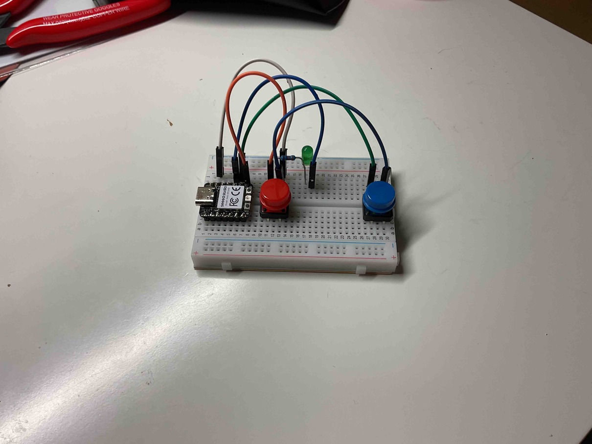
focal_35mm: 29
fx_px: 496
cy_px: 222
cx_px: 296
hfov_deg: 61.7
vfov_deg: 48.2
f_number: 1.8
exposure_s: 1/60
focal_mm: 3
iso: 40
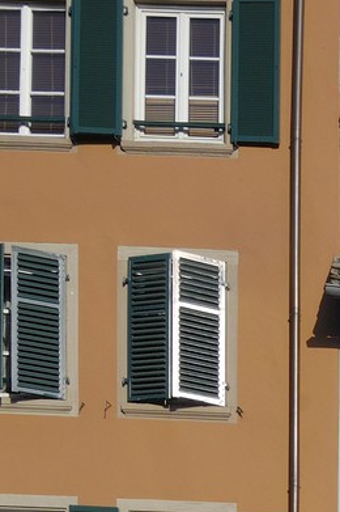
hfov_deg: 13.8
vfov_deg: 17.7
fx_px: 1220
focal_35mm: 86
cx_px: 647
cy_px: 986
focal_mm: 14
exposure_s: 1/160
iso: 100
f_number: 11
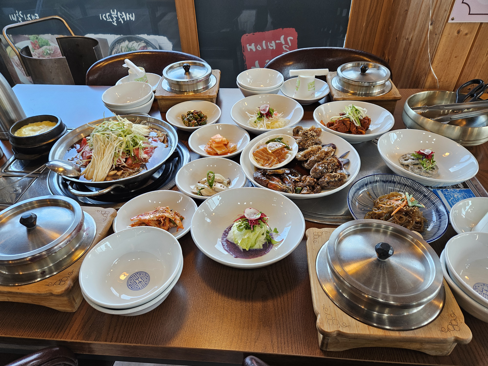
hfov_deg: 73.9
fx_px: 324
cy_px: 183
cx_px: 244
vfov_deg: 58.9
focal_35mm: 23
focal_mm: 5.4
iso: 125
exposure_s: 1/120
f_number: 1.8
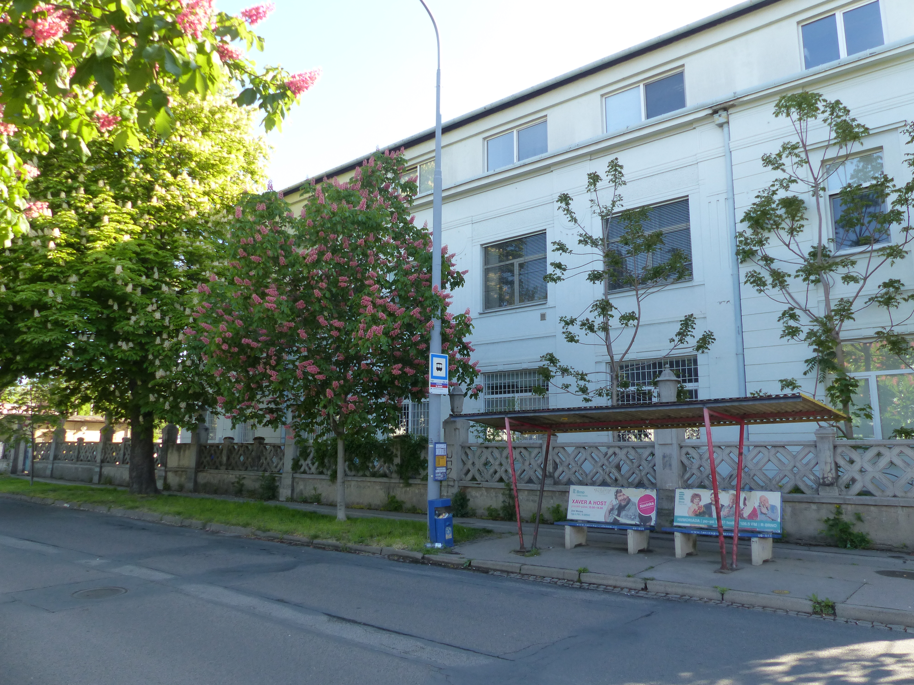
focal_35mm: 25
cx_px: 457
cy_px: 342
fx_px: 660
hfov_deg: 69.4
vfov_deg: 54.9
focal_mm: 4.5
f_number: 4
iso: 160
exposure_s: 1/160
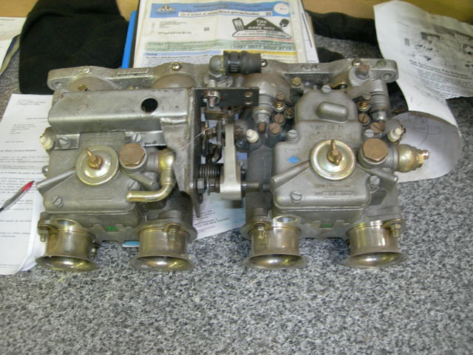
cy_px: 178
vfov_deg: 37.7
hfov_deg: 49.0
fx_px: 519
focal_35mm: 38
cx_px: 236
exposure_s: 1/12.3
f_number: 2.8
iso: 200
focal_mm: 7.8
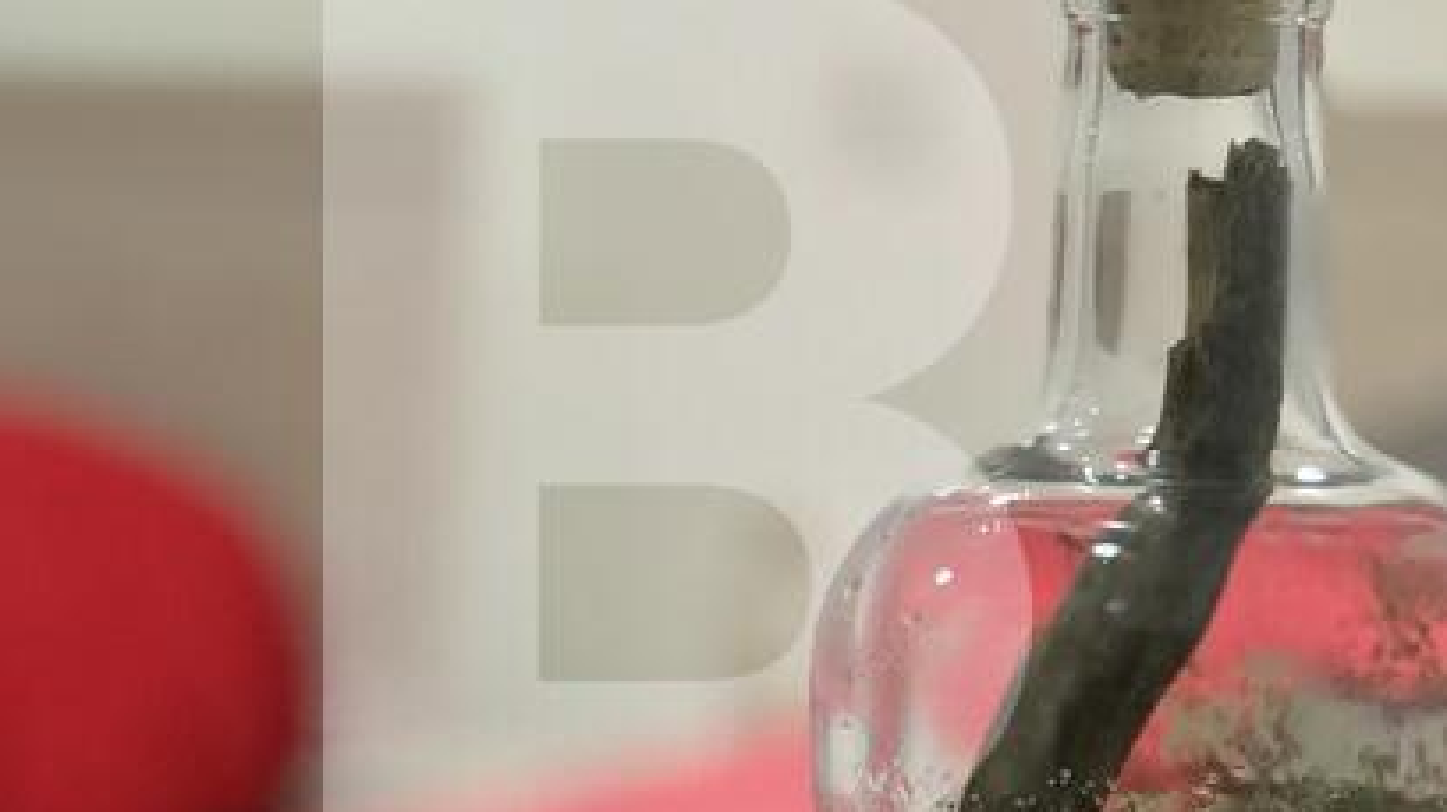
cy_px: 507
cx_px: 677
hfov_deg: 13.8
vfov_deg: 7.8
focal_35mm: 156
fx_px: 5982
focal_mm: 6.6
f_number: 2.8
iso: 100
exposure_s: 1/50
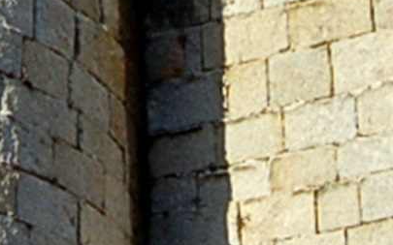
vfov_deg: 6.0
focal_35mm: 216
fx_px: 2311
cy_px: -172
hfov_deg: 9.7
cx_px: 6
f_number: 10
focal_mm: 19
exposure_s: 1/250
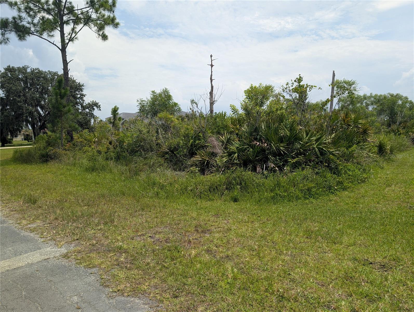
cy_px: 156
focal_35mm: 24
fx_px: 287
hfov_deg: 71.5
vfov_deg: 56.9
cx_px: 207
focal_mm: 6.9
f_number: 1.68
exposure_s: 1/1159
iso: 22
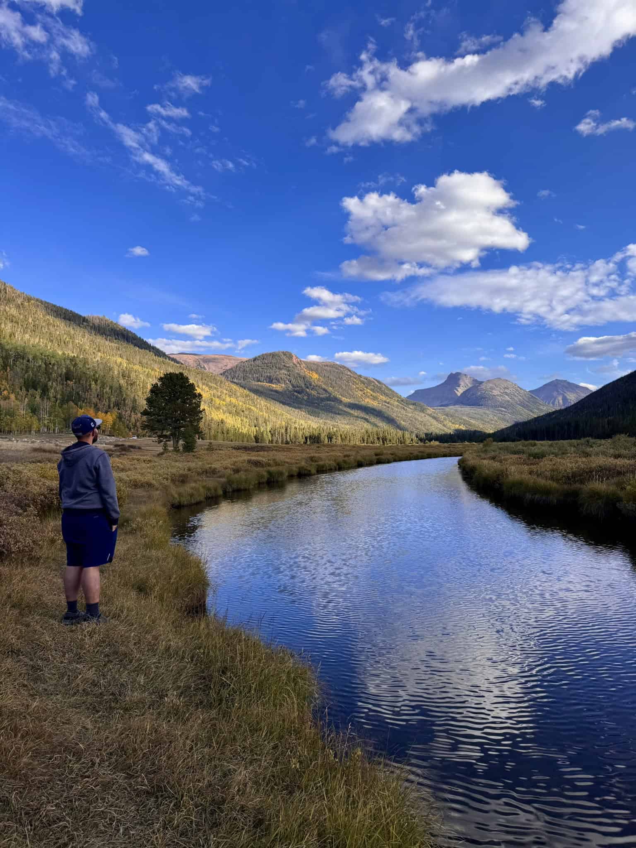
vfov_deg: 71.6
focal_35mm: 24
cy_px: 424
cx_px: 318
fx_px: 588
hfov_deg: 56.8
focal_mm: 6.8
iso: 80
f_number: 1.8
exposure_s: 1/2174
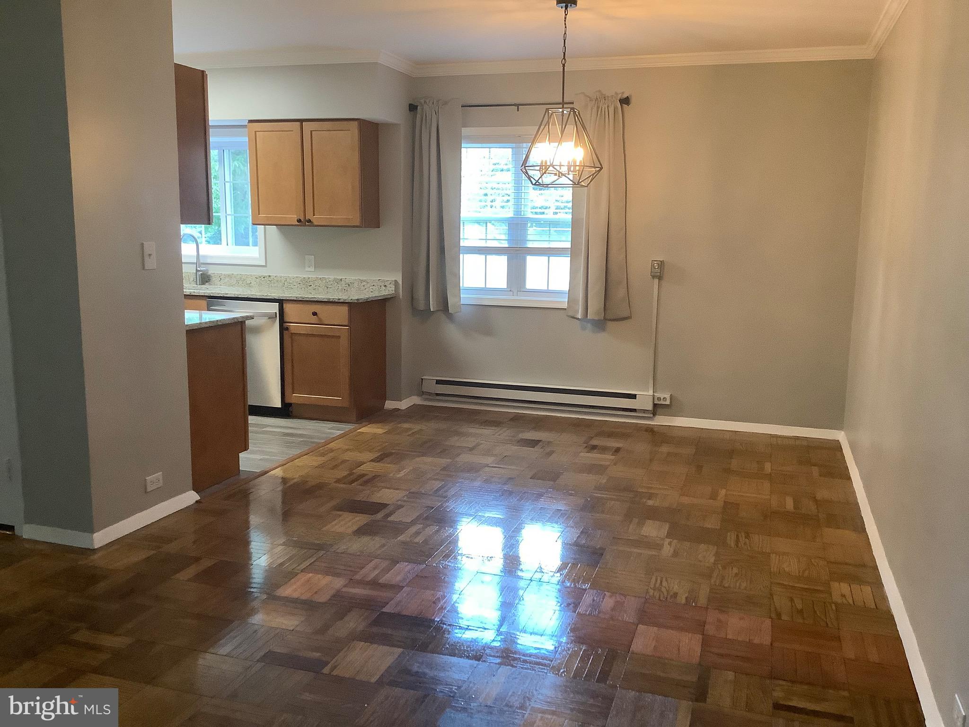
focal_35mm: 31
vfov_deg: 45.4
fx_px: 868
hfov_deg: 58.4
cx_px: 484
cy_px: 364
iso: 250
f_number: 2.4
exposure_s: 1/60
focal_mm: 3.3
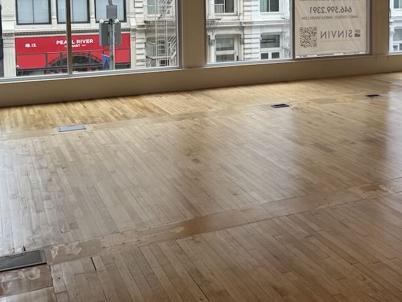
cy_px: 30
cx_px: 263
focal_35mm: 47
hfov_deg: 40.0
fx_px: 546
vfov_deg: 29.6
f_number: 1.78
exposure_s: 1/474
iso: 80
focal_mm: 6.76
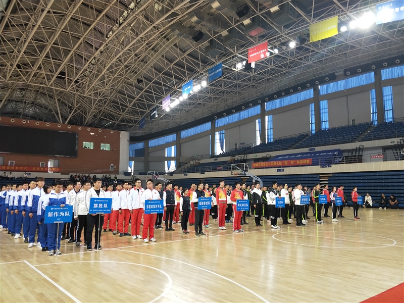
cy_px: 152
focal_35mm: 25
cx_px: 202
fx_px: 292
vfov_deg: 54.9
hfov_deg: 69.4
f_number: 1.7
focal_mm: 4.27
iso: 100
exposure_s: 1/50
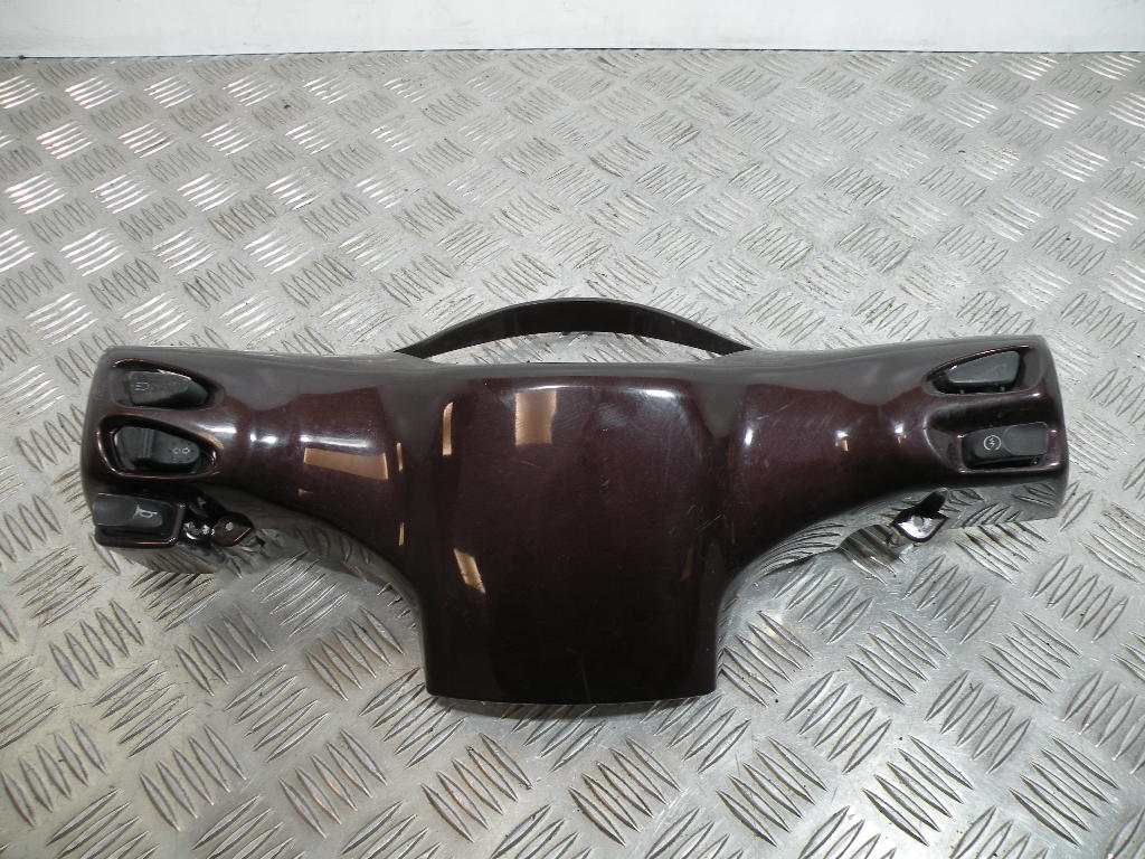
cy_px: 430
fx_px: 893
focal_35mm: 27
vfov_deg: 51.4
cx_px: 572
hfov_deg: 65.3
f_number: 2.8
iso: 75
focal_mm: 4.7
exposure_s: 1/59.8
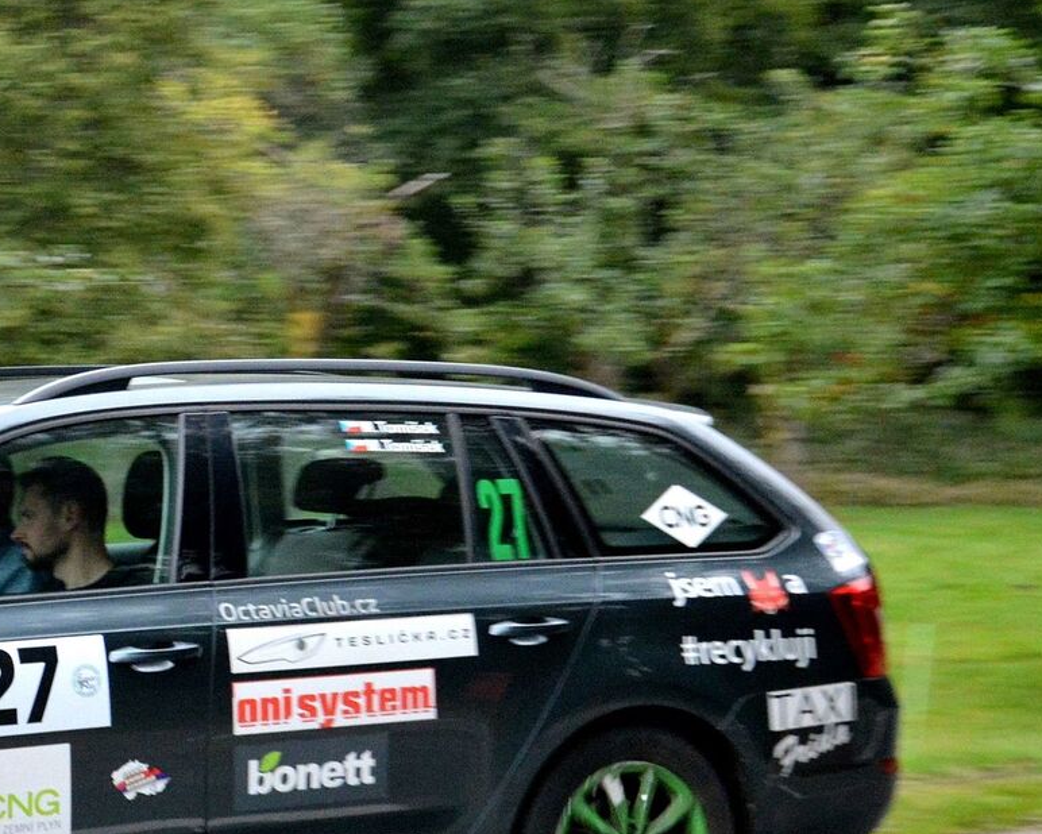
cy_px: 644
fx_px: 2591
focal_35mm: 84
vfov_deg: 18.2
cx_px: -108
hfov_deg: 21.5
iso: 1600
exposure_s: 1/400
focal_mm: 24
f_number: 3.8
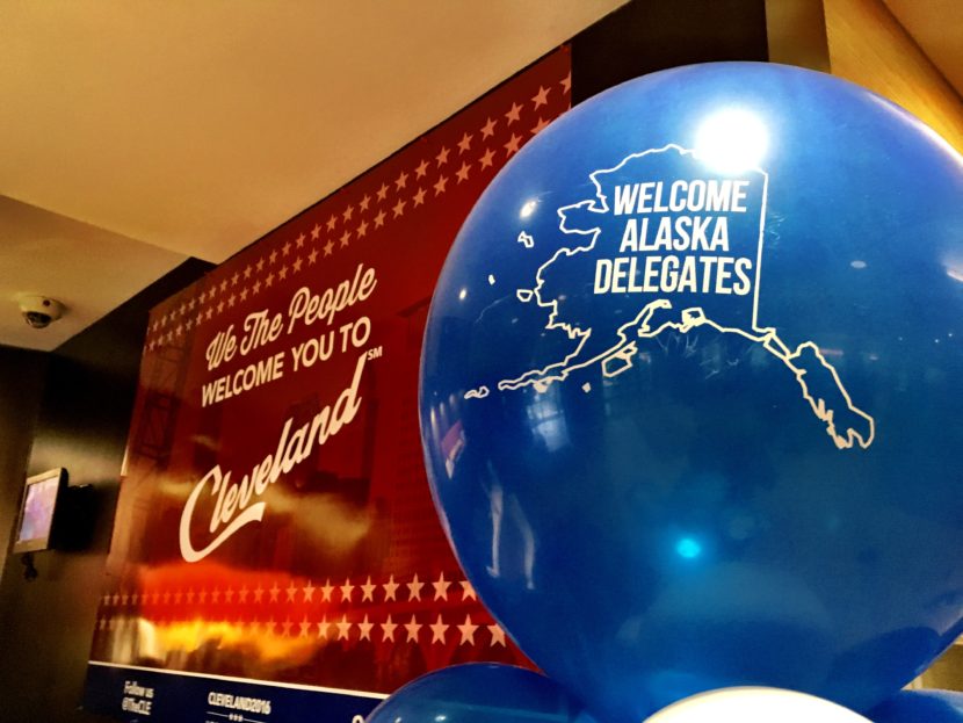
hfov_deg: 61.6
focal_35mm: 29
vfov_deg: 48.3
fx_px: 807
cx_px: 482
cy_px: 362
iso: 200
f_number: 2.2
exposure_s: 1/15
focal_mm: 4.15
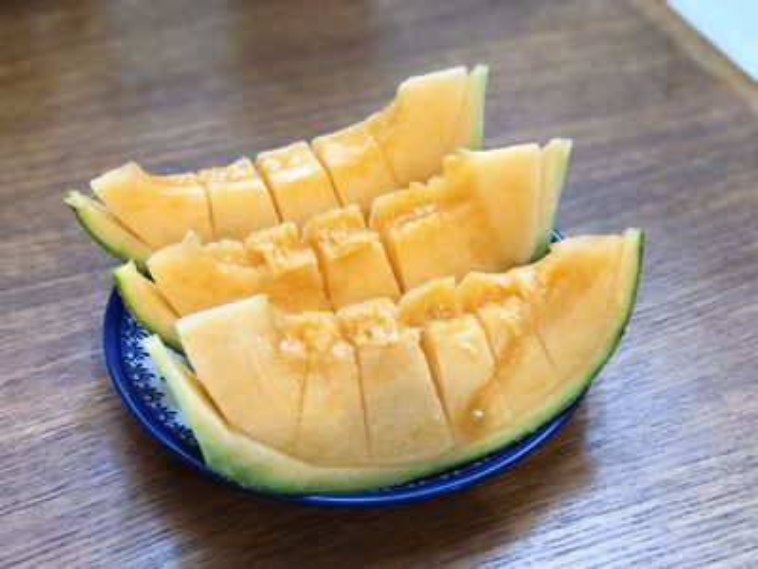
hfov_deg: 33.8
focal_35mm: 57
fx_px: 1248
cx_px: 379
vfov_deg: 25.7
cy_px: 284
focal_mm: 6.6
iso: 400
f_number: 2.8
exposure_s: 1/30
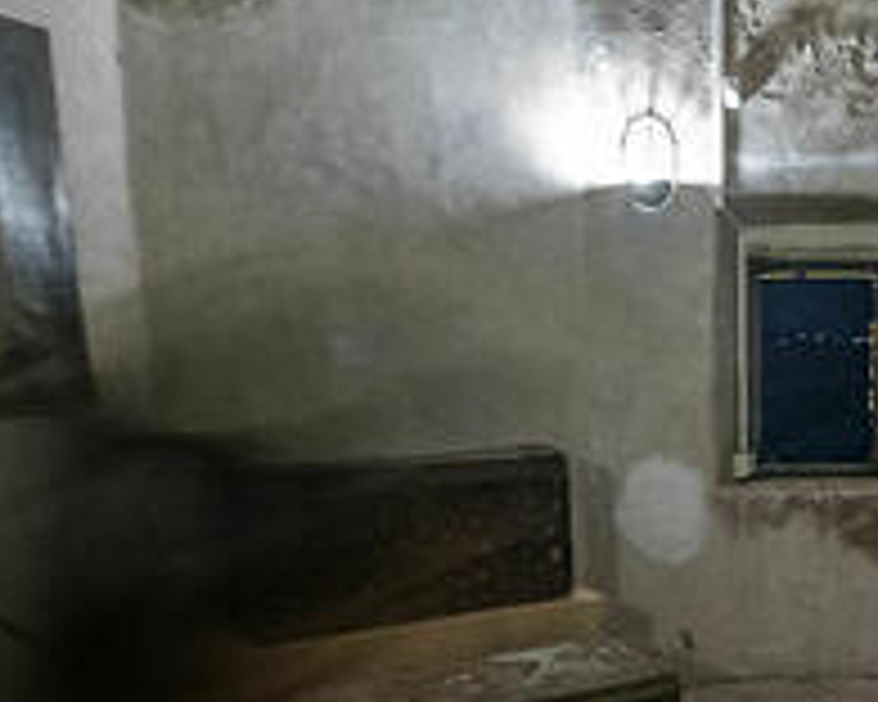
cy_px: 508
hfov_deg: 41.2
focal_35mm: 42
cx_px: 752
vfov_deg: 35.1
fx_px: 1091
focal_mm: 7
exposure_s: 1/4
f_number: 2.8
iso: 1000
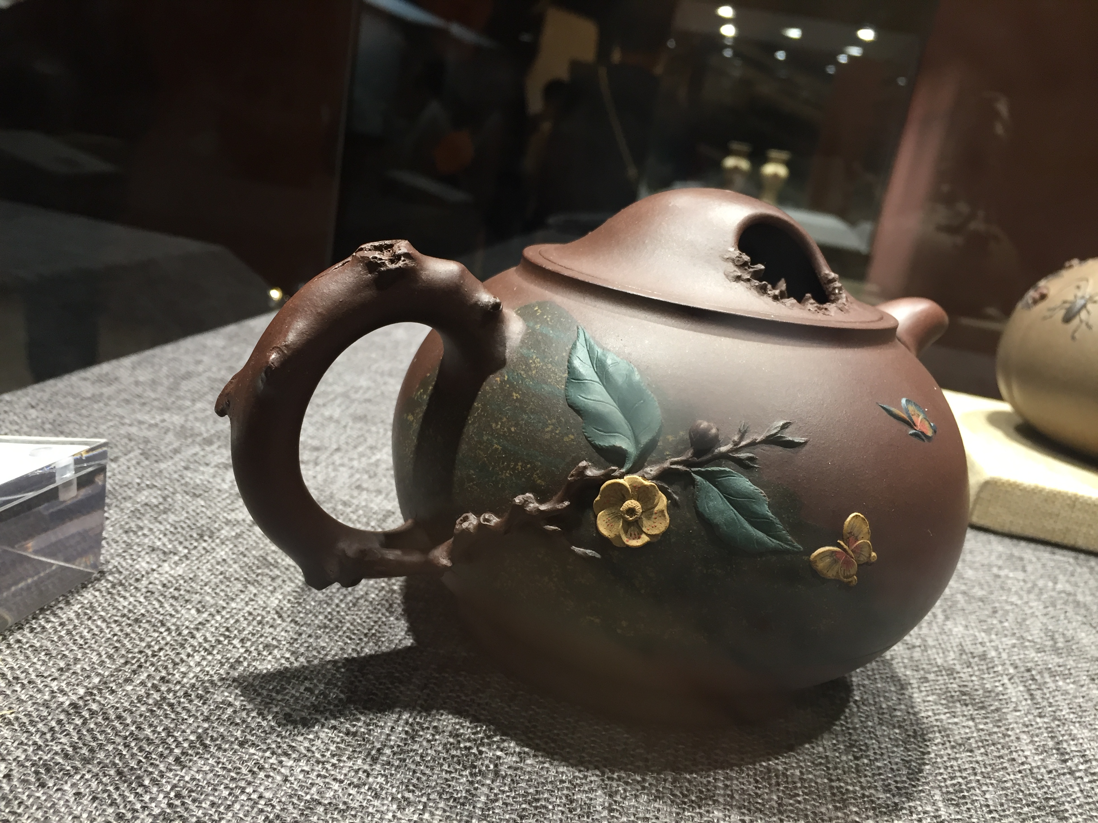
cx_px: 549
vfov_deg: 48.2
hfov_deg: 61.7
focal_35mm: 29
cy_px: 412
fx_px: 920
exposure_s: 1/33
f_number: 2.2
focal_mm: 4.15
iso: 80
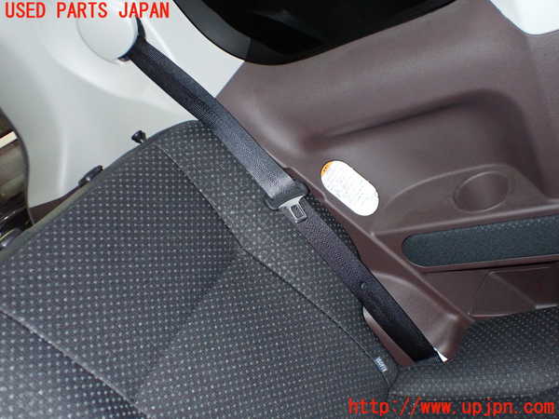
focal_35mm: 30
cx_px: 280
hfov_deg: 60.0
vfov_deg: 46.8
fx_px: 484
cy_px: 210
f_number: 6.3
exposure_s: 1/30
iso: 800
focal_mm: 5.4
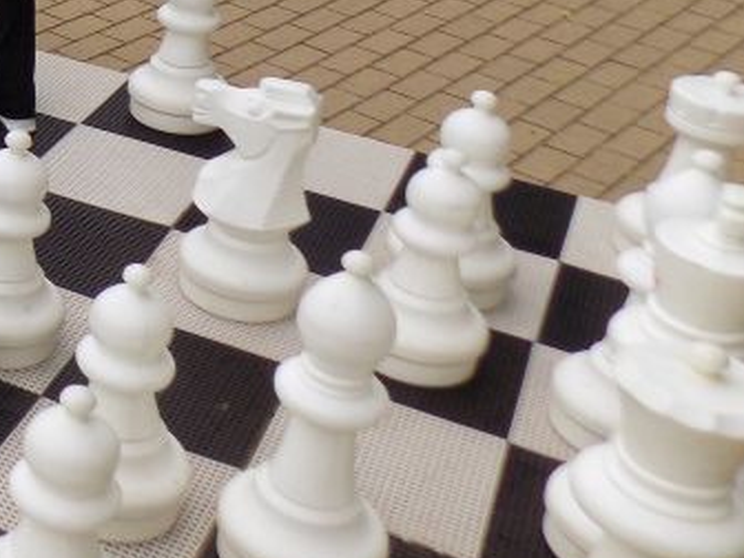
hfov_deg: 23.7
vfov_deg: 20.4
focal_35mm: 70
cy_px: 20
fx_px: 1505
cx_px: -283
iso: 80
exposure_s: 1/500
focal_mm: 4
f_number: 3.1
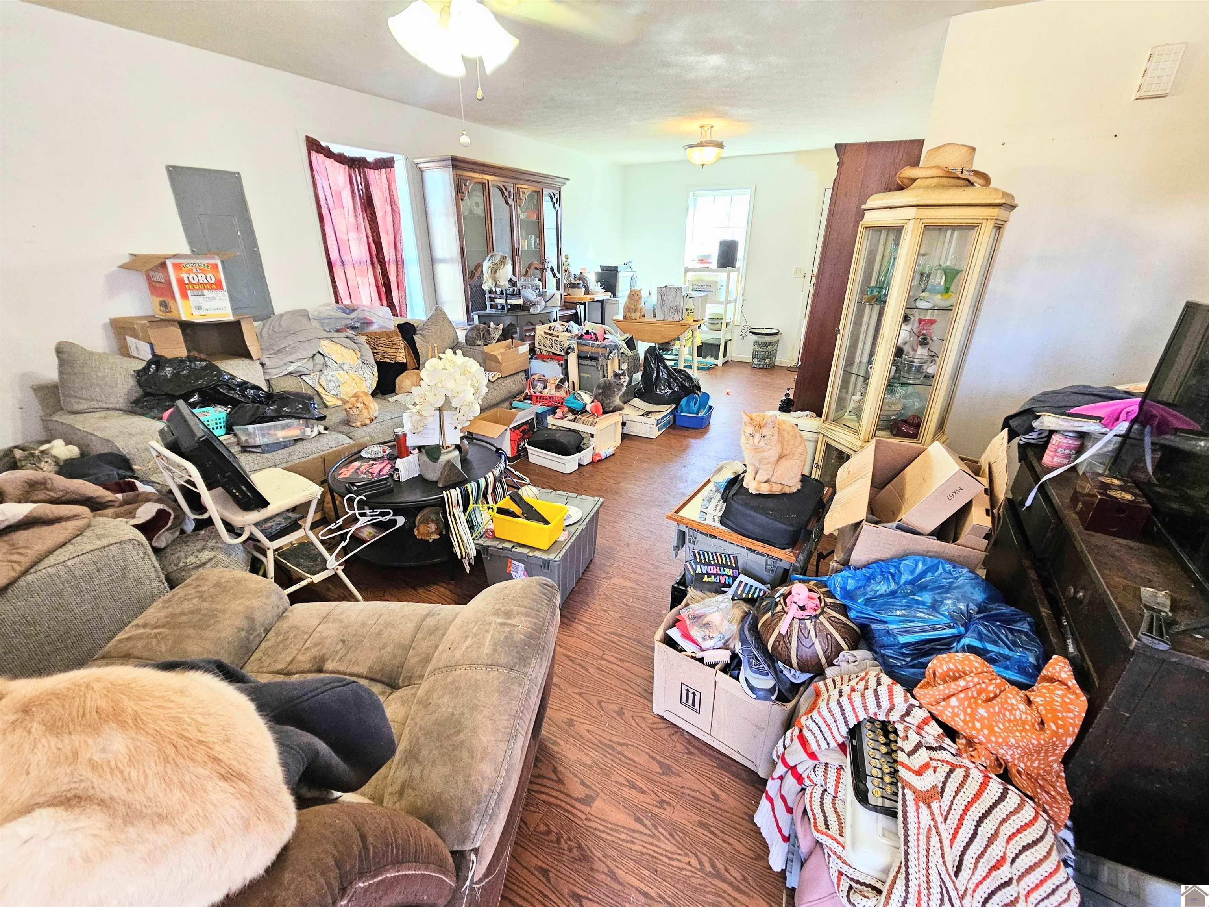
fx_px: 454
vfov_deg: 89.9
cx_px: 604
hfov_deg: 106.2
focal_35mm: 13
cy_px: 454
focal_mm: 2.2
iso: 400
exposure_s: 1/30
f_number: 2.2
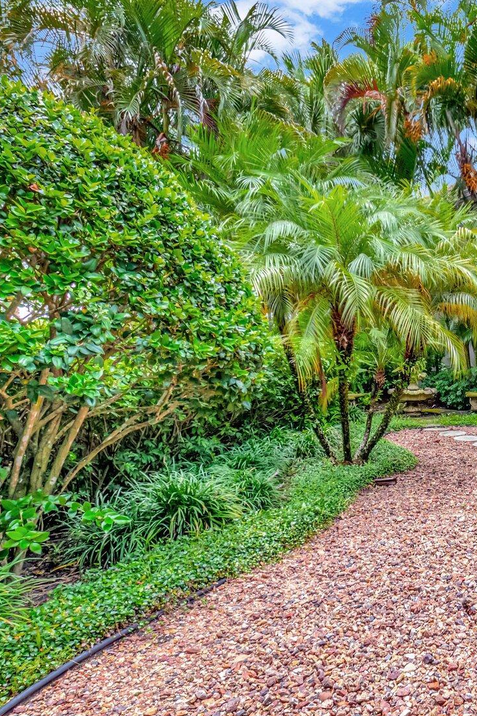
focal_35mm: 28
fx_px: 557
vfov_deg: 65.1
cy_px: 413
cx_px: 505
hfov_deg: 39.3
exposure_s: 1/400
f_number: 8
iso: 640
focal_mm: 10
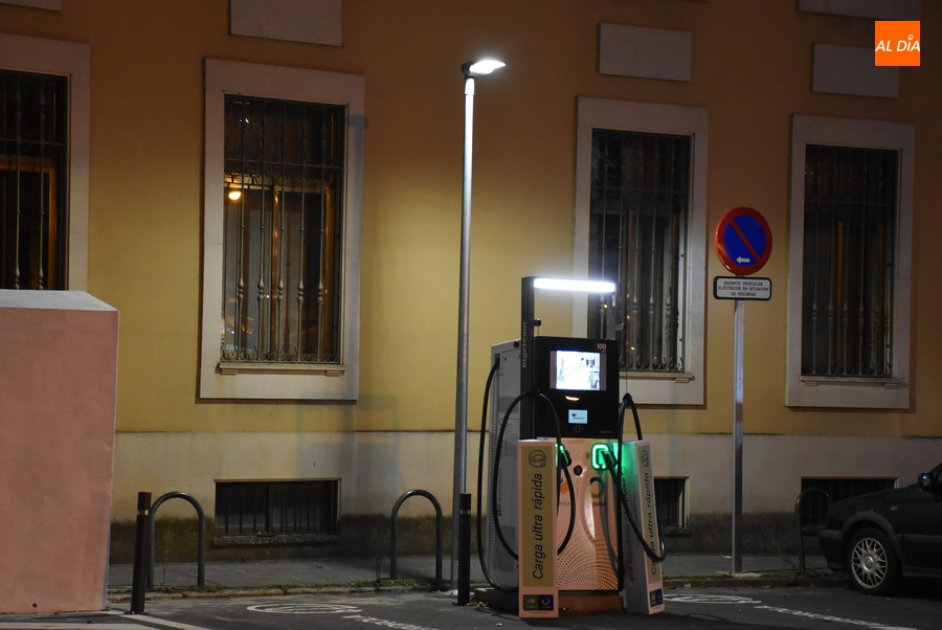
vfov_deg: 17.5
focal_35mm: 78
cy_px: 315
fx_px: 2043
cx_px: 471
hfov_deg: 26.0
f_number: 4.8
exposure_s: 1/60
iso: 3200
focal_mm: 52
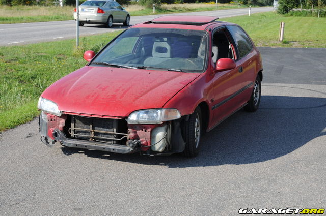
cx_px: 163
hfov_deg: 30.5
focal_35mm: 66
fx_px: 597
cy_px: 108
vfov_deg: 20.6
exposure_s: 1/200
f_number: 7.1
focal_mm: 44
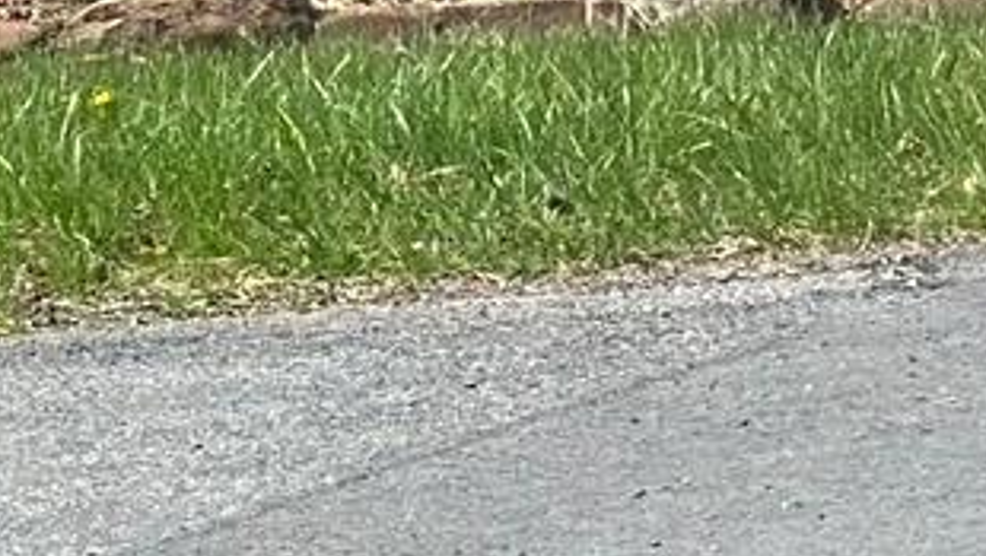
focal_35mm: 345
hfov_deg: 6.0
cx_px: -1161
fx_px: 9028
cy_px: -1217
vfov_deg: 3.4
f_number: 1.78
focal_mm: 6.86
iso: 100
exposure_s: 1/5000
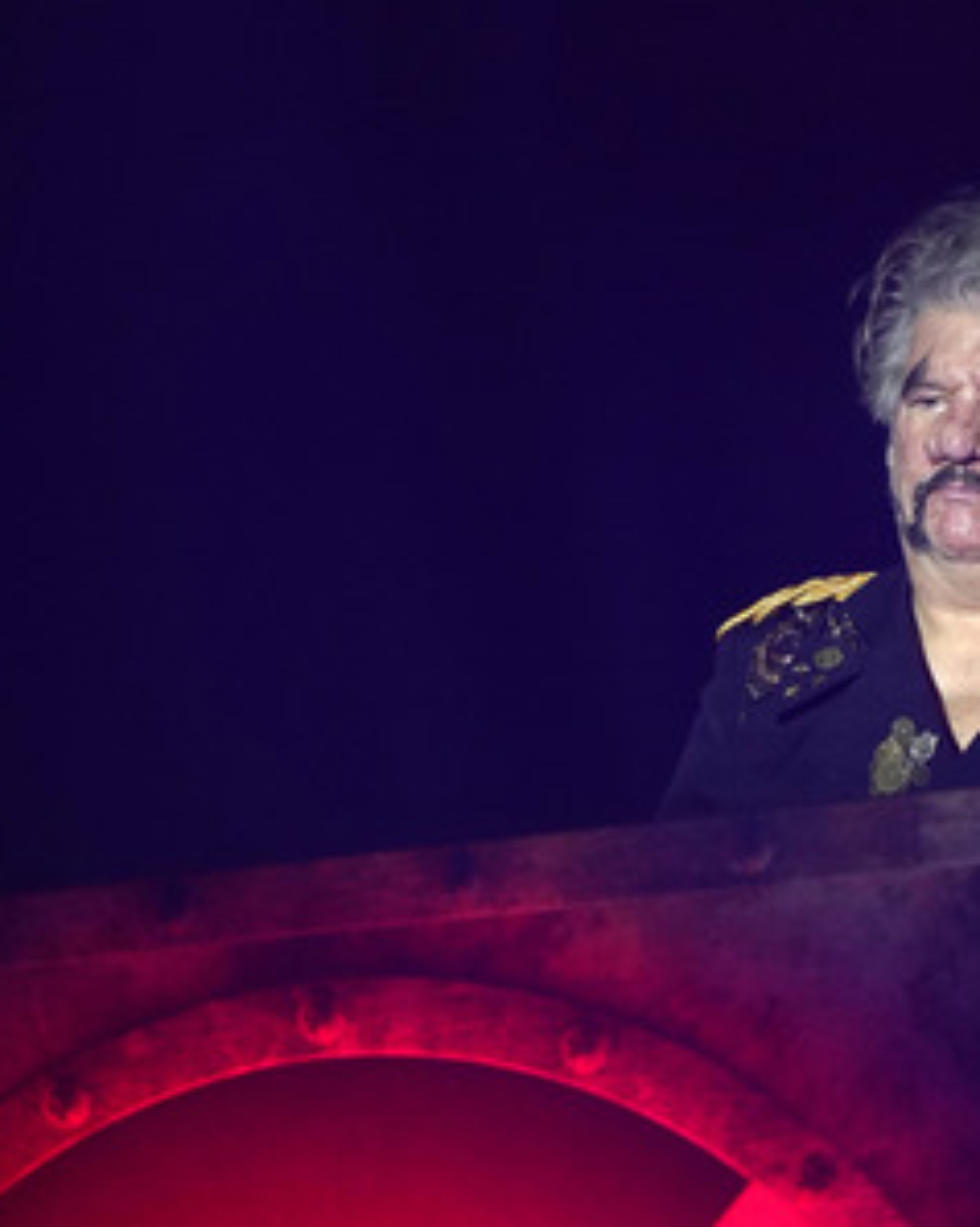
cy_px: 614
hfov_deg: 1.8
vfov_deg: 2.3
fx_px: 30921
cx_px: 809
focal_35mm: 852
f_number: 6.3
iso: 3200
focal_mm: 600
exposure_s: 1/125
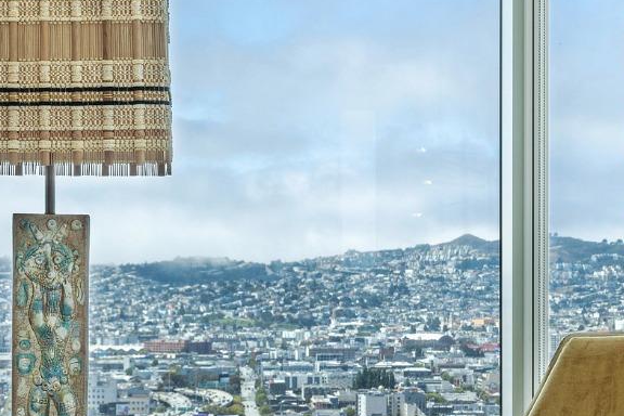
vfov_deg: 11.9
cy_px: 327
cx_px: 128
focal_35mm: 114
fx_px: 1982
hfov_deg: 17.7
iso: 100
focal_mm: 43.9
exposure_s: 1/25
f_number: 11
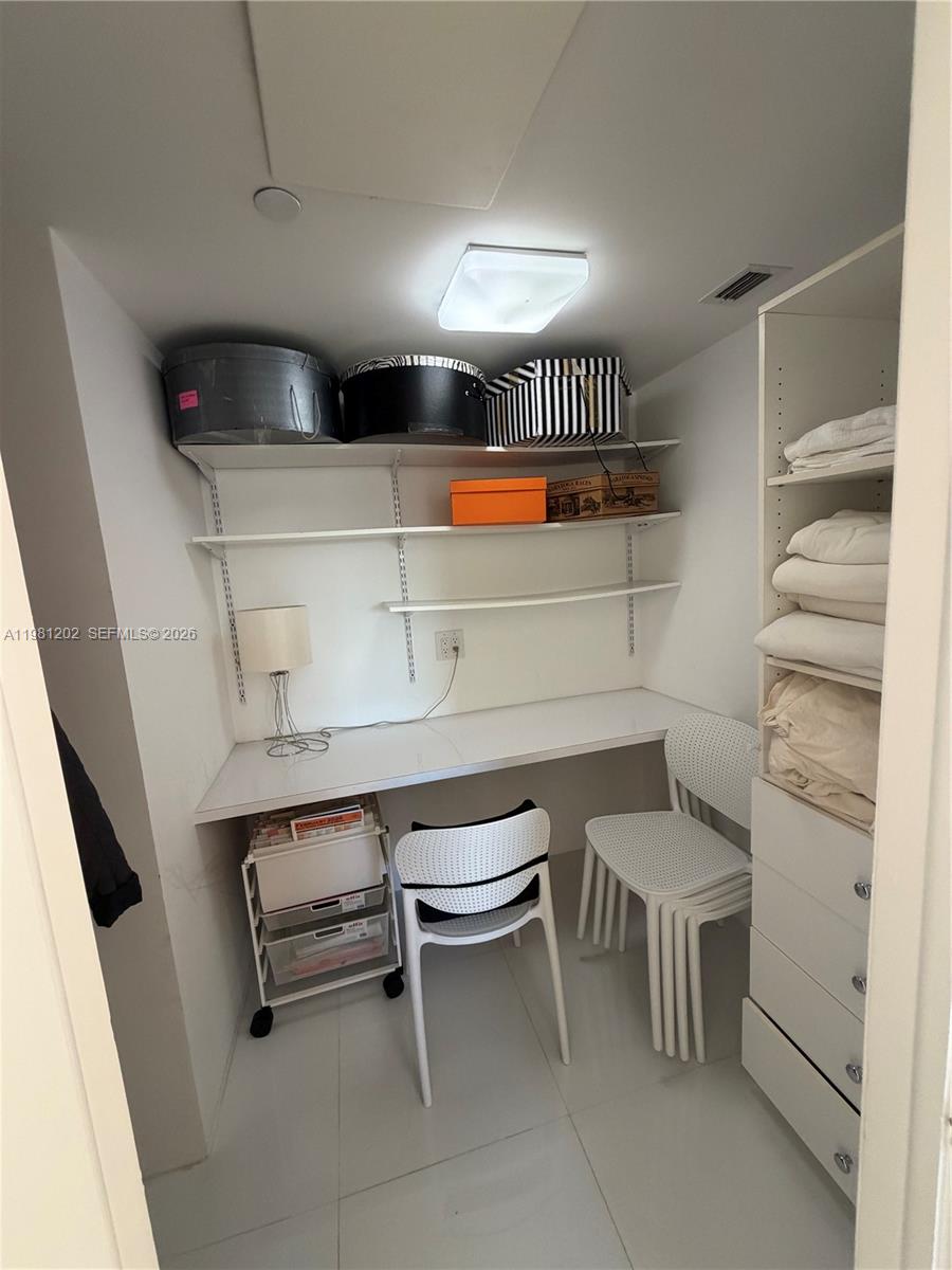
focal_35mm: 14
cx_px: 476
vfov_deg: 102.1
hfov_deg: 85.7
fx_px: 513
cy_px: 635
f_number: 2.2
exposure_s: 1/119
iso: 320
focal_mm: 2.22
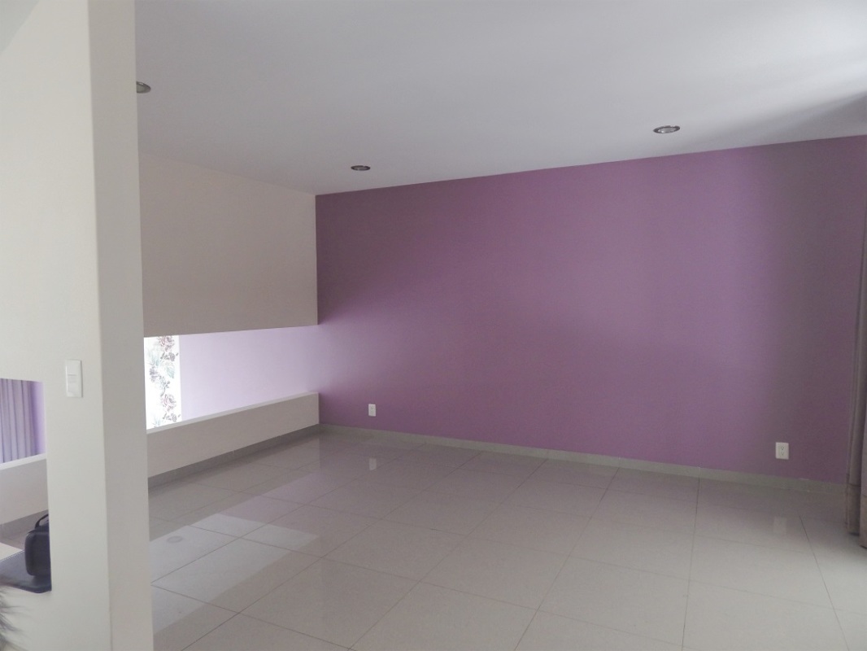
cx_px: 434
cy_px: 326
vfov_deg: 58.9
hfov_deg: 73.9
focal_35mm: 23
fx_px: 576
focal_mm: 4
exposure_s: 1/30
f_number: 3
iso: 200
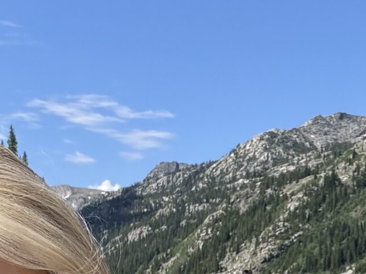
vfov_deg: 15.3
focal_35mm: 92
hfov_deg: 20.8
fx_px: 973
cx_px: 346
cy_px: 357
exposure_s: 1/1018
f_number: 1.9
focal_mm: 2.69
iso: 25
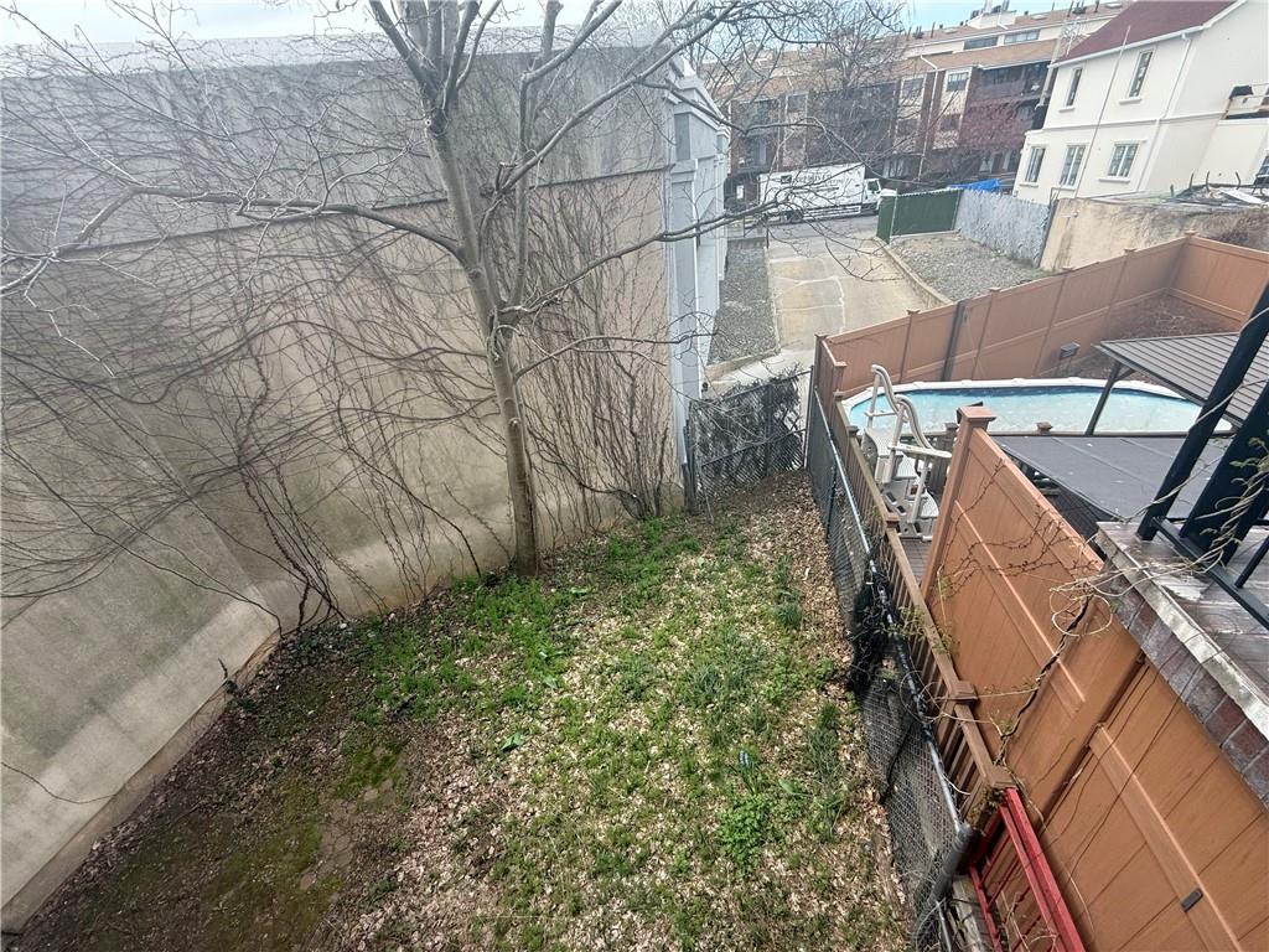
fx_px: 513
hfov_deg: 102.1
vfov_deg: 85.7
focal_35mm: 14
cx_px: 634
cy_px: 476
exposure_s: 1/351
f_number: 2.2
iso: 50
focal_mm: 2.22
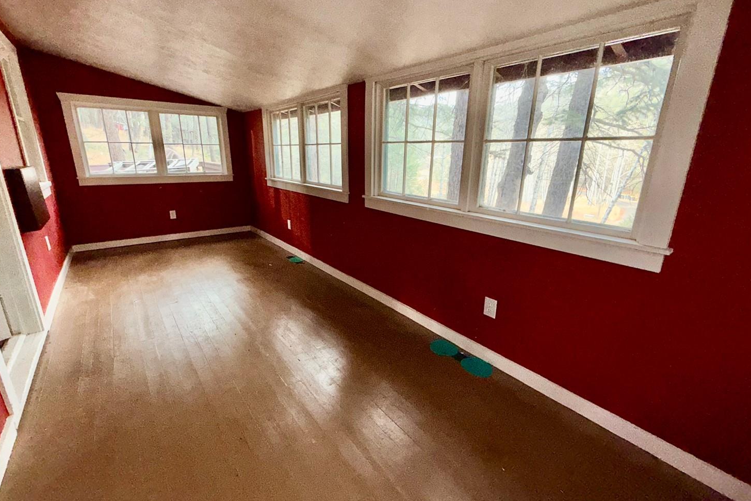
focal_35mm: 16
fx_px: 334
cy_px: 241
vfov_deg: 73.7
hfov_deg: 96.4
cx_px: 339
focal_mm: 2.22
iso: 80
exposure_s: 1/122
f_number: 2.2
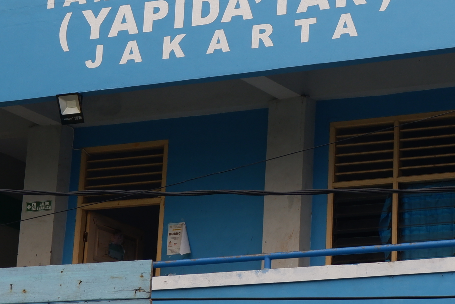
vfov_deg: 9.4
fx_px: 1820
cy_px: -56
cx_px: 262
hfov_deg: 14.2
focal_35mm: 144
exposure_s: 1/125
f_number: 8
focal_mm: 31.4
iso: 200
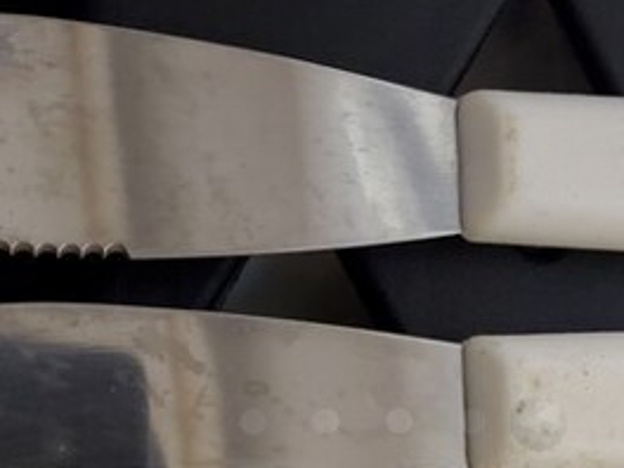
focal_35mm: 60
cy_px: 518
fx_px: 1082
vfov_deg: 22.9
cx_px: 399
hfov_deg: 32.0
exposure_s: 1/20
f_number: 1.5
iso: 640
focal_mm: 4.3
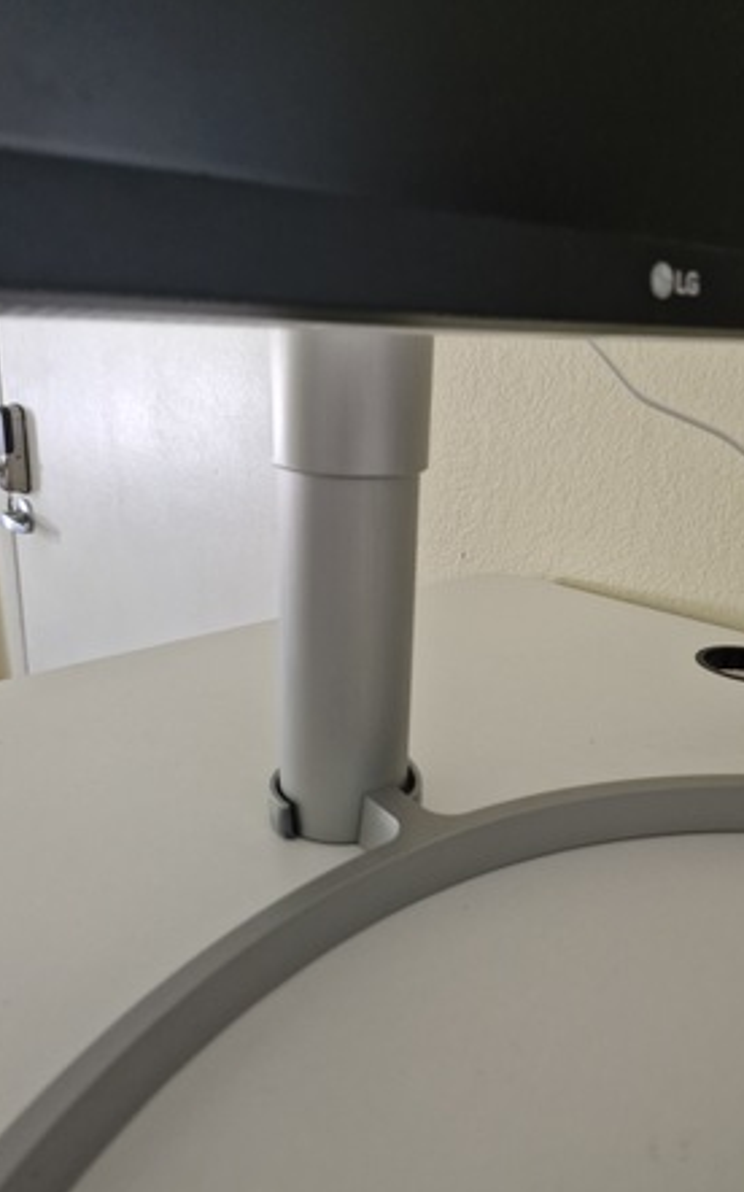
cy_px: 600
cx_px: 439
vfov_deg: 72.6
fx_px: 812
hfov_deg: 49.0
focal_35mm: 25
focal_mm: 5.54
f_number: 1.8
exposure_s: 1/100
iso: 80
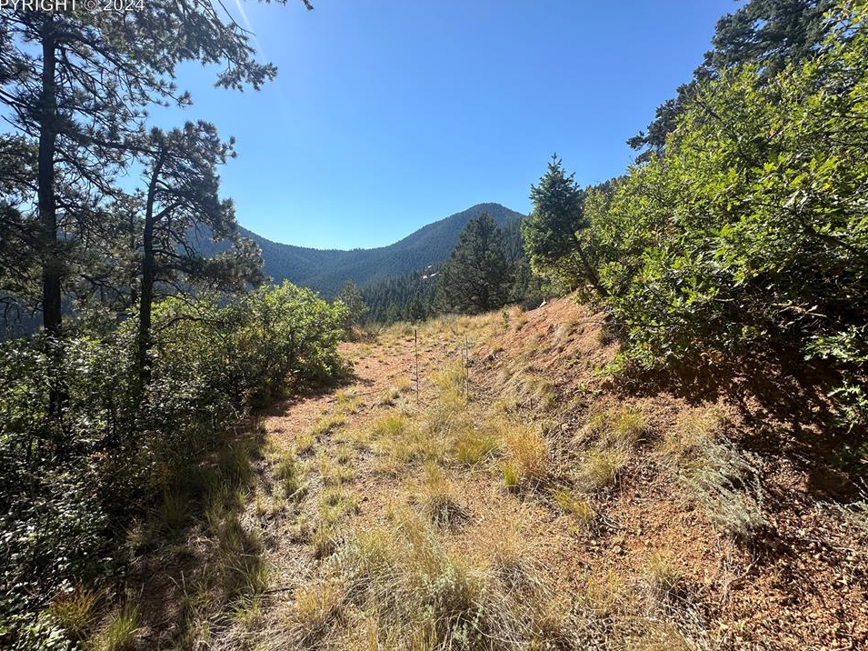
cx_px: 432
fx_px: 376
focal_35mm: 15
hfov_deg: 98.2
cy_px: 310
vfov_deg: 81.7
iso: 40
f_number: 2.2
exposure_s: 1/1276
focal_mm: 2.22
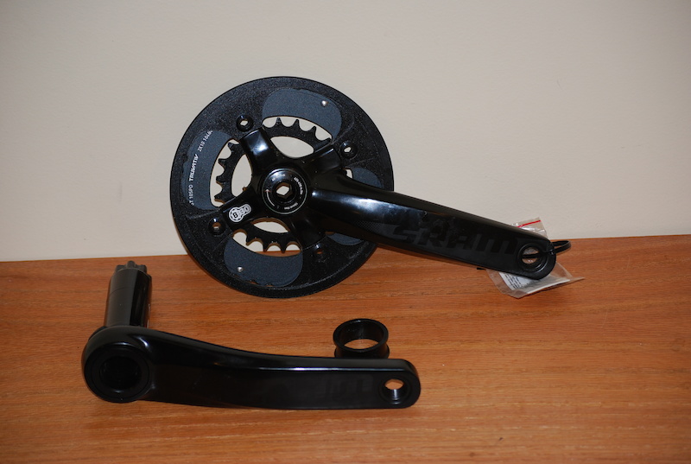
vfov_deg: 13.1
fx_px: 2020
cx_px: 346
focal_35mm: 105
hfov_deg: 19.4
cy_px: 232
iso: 200
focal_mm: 70
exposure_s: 1/60
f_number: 4.2
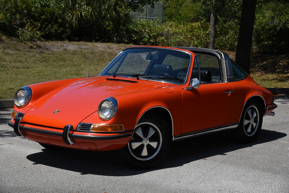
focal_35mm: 78
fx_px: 626
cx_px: 144
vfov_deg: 17.5
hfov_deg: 26.0
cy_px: 96
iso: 640
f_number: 8
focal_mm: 78
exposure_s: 1/1000
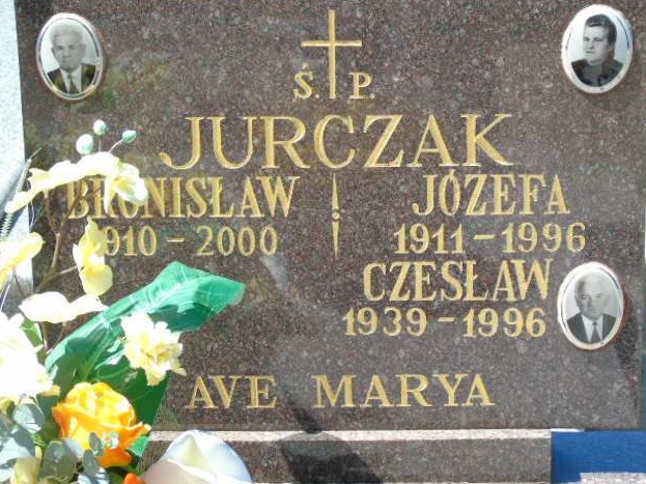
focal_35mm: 111
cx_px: 327
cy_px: 240
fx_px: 2071
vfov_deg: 13.3
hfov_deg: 17.7
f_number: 4.4
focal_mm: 19
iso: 80
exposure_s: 1/200
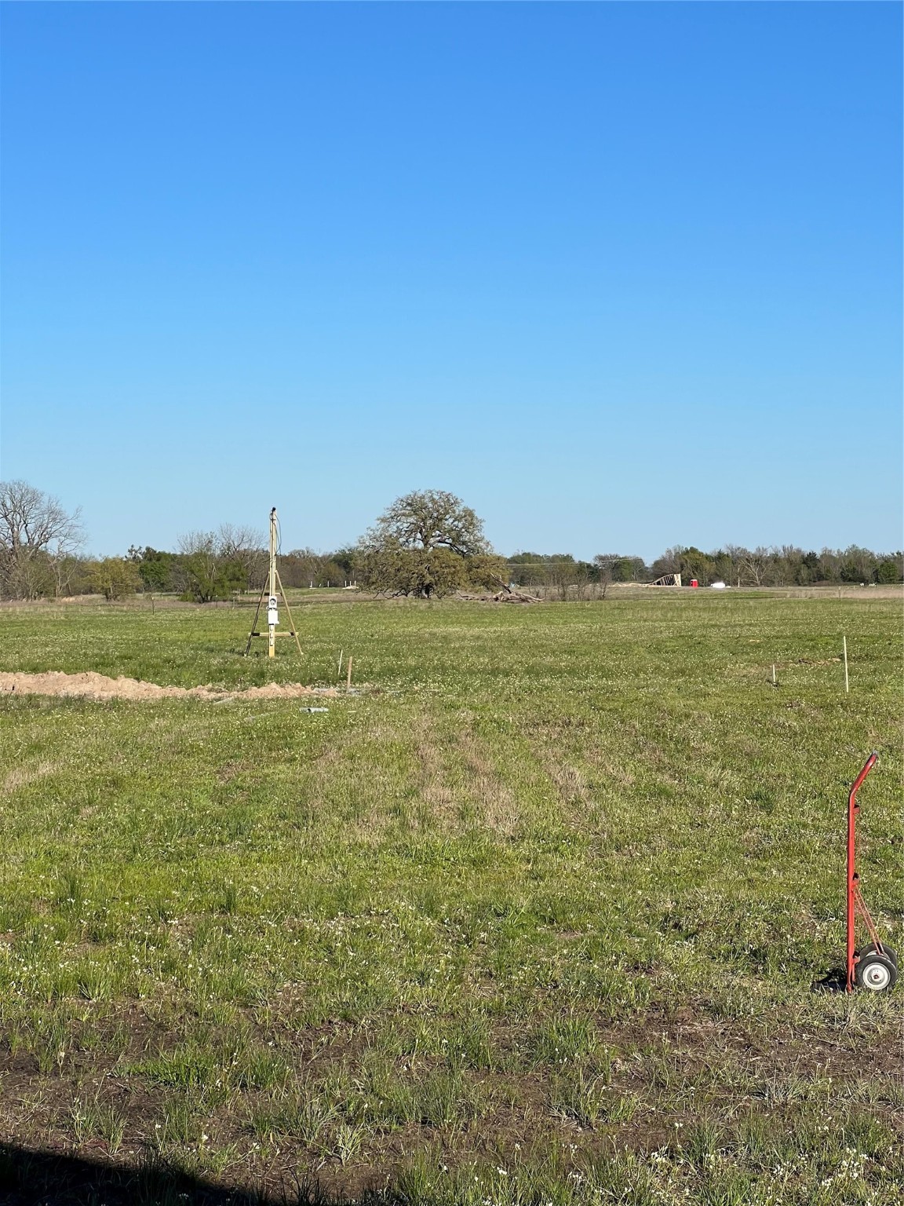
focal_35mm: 77
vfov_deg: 25.3
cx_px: 452
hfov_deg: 19.1
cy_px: 603
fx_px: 2681
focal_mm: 9
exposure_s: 1/1074
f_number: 2.8
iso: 32
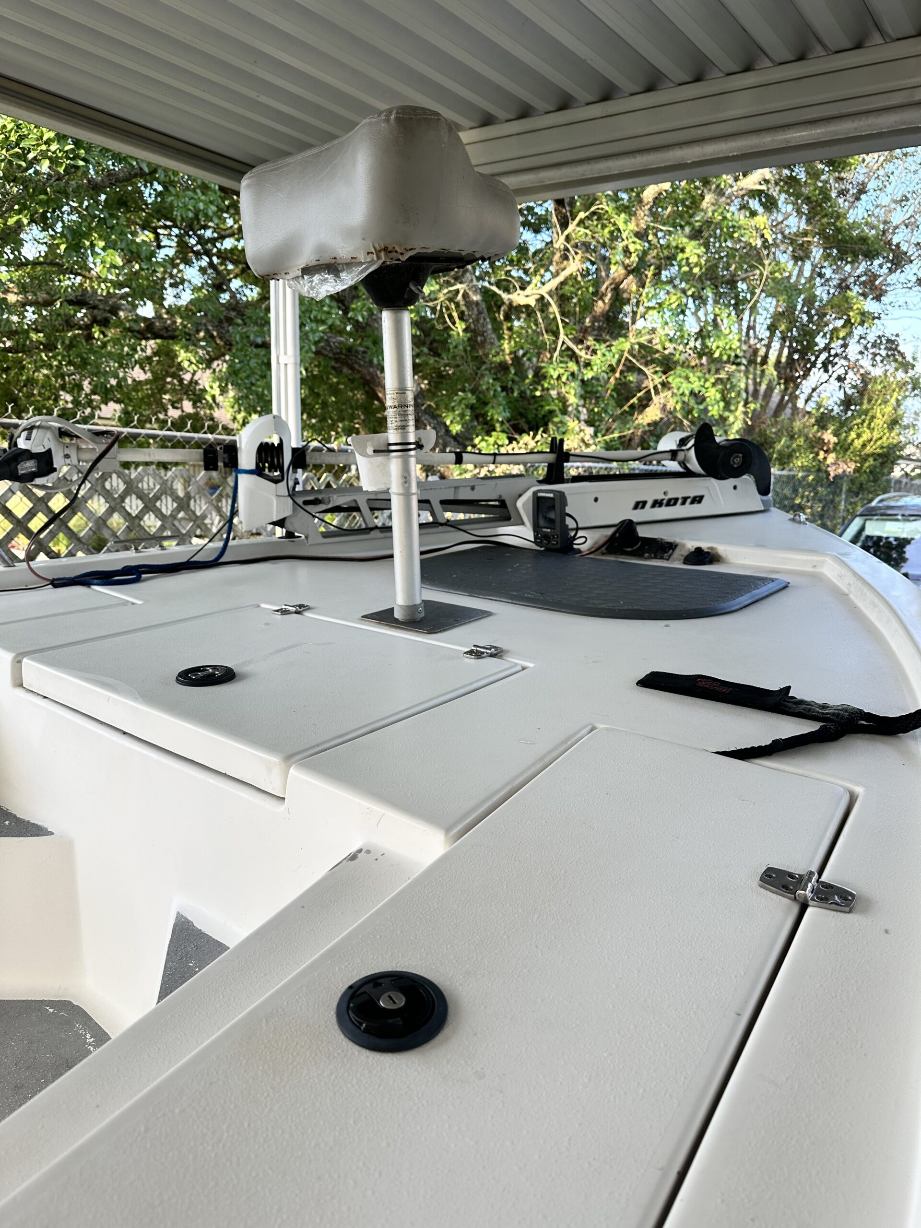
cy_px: 614
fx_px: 851
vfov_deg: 71.6
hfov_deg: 56.8
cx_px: 460
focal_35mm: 24
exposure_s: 1/311
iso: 80
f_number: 1.78
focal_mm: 6.86
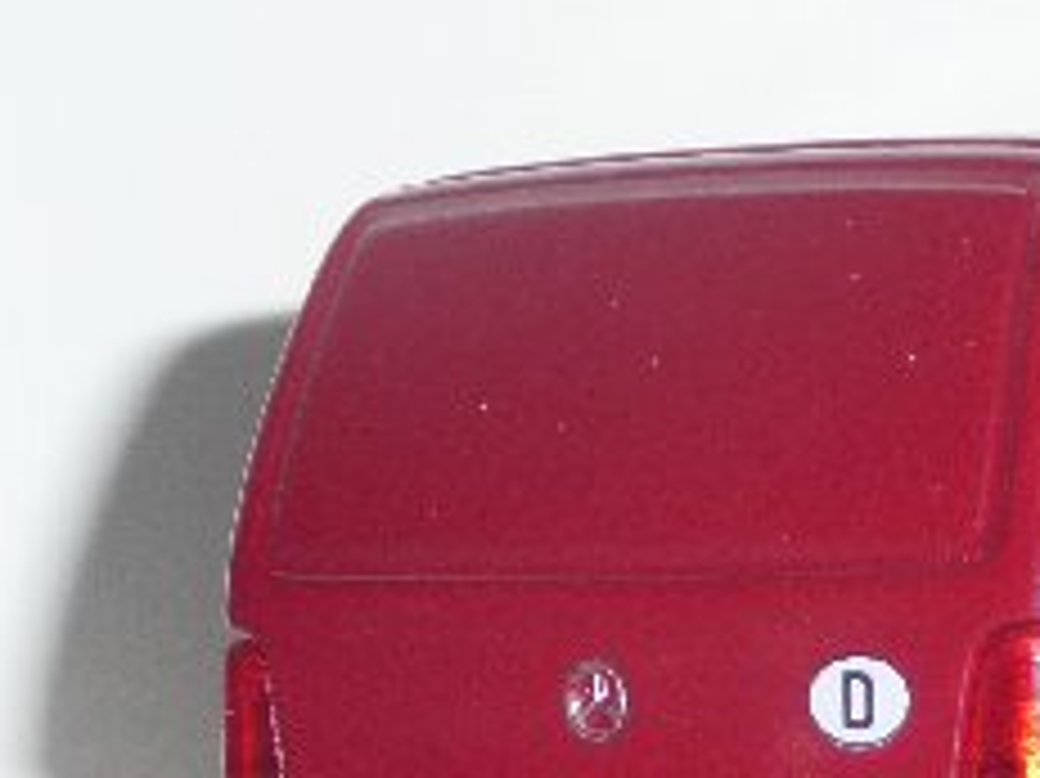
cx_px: 1171
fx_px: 8018
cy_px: 688
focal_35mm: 267
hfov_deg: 7.4
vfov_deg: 5.6
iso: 100
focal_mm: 13.1
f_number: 4.6
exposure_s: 1/40
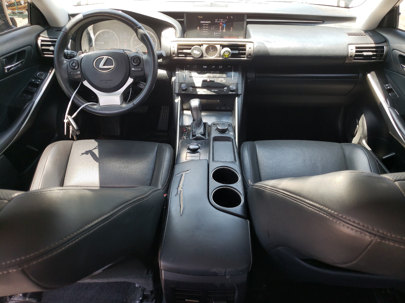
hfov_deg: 67.3
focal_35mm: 26
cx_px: 202
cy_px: 152
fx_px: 304
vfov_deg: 53.1
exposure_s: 1/103
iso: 50
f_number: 1.5
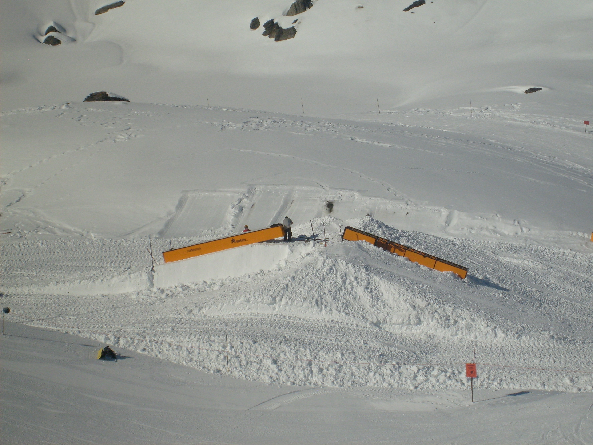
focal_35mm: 106
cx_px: 296
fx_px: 1816
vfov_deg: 14.0
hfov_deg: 18.5
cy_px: 222
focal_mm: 17.4
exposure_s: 1/750
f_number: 12.4
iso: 80
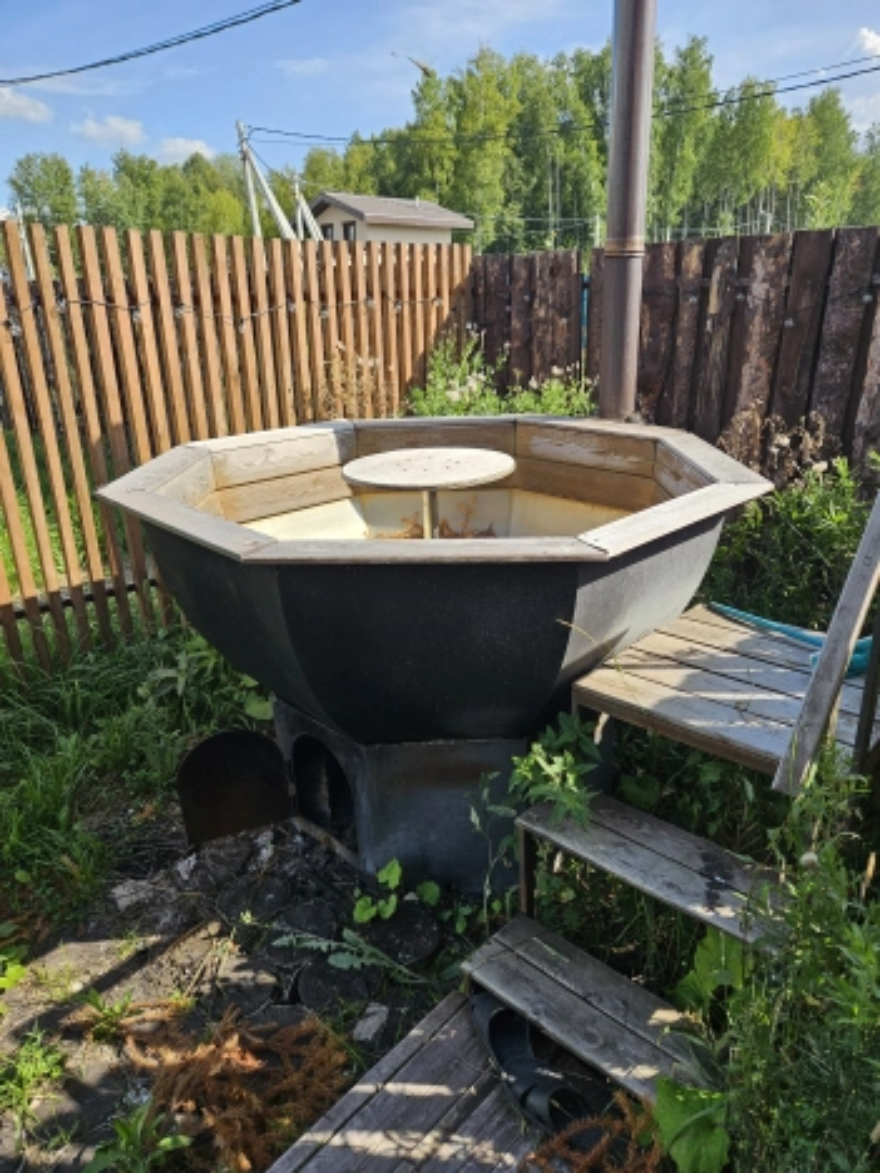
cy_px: 586
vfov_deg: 73.9
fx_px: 780
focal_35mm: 23
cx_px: 440
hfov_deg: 58.9
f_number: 1.8
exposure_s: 1/843
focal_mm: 5.4
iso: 25
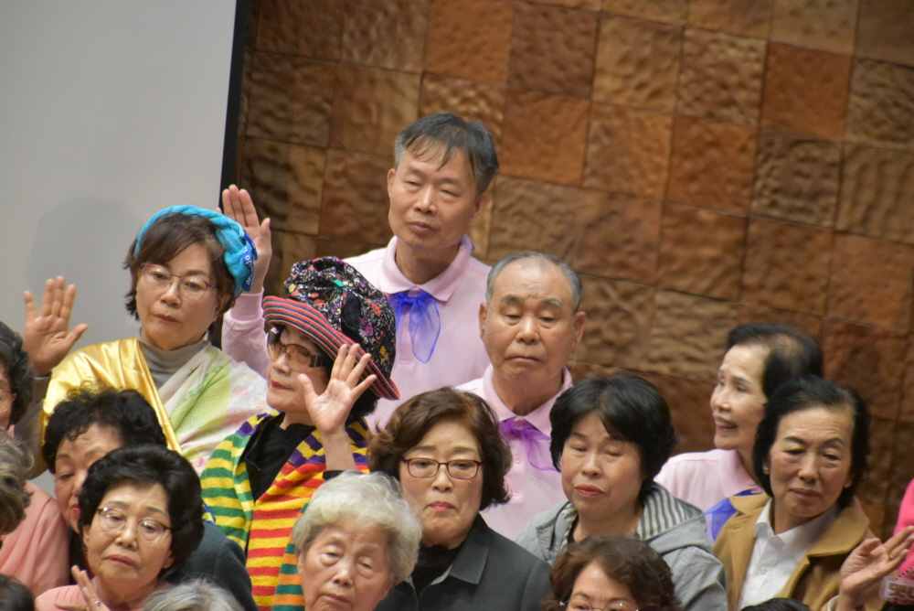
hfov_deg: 5.3
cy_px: 306
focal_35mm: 390
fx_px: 9907
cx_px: 457
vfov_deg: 3.5
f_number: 6
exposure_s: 1/125
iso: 5000
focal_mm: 260
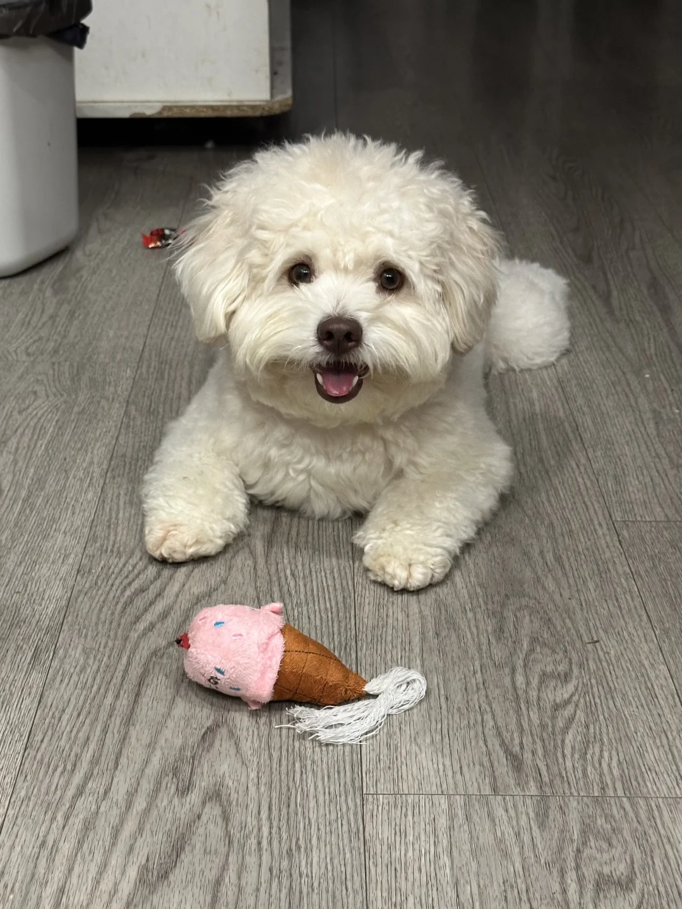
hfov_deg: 30.3
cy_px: 454
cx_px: 341
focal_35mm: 48
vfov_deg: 39.7
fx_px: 1261
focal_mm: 6.86
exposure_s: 1/33
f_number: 1.78
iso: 250
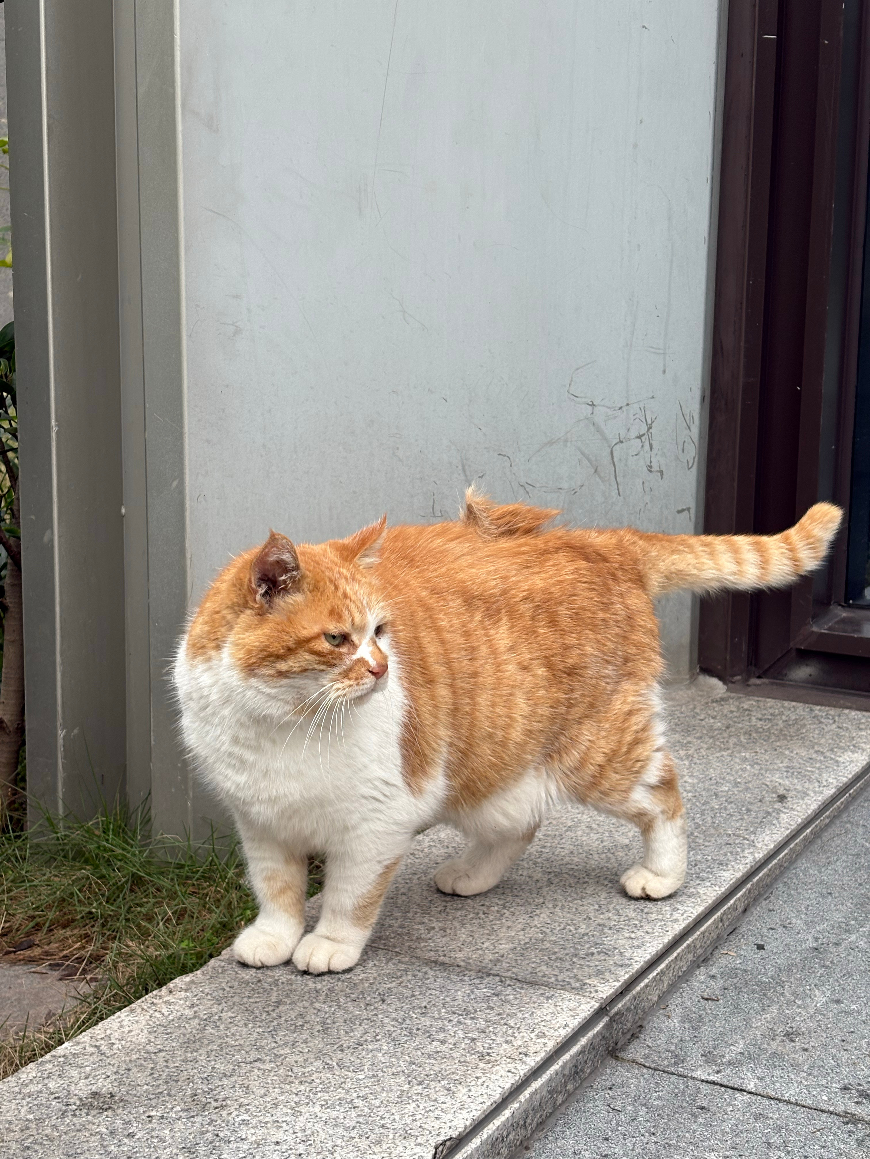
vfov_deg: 36.8
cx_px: 435
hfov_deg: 28.0
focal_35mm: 52
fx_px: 1743
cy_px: 580
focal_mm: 5.96
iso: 50
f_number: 1.6
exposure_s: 1/84
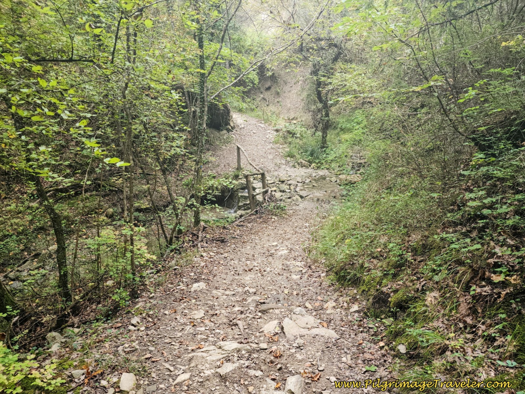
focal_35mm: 23
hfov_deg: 73.9
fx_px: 349
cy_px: 197
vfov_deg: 58.9
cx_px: 262
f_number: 1.8
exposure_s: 1/180
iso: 125
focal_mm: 6.4
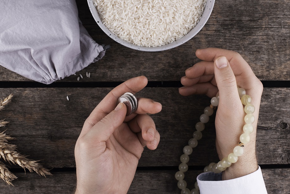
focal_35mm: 66
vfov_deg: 20.6
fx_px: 532
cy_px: 117
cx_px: 140
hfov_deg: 30.5
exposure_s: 1/100
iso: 100
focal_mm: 50
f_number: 9
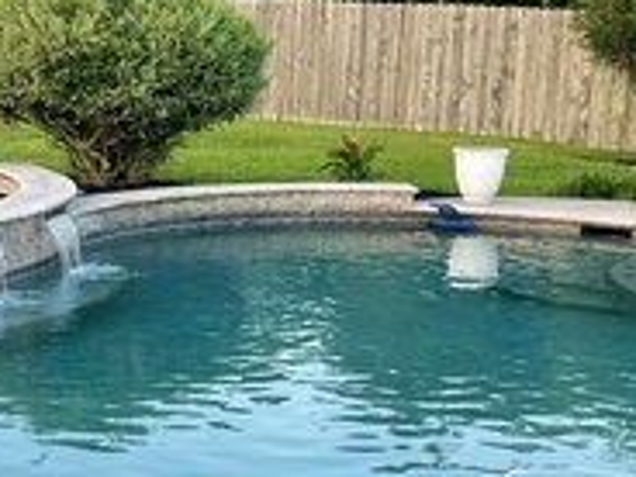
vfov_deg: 17.0
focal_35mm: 87
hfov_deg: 21.6
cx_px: -24
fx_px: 1598
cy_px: 242
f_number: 1.6
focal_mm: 5.1
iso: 50
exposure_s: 1/121
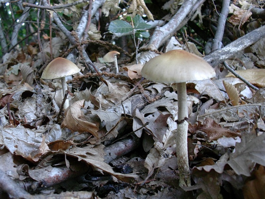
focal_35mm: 45
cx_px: 132
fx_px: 344
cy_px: 100
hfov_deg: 42.1
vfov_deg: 32.2
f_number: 2.9
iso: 70
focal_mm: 6.7
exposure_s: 1/10.6
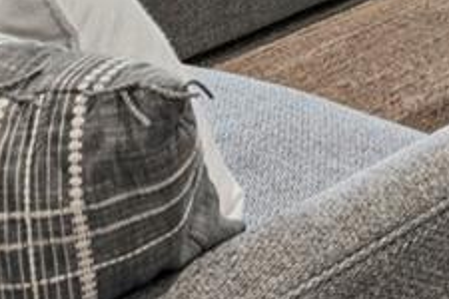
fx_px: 1422
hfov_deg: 14.1
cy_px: -603
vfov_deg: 9.4
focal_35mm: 114
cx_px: 976
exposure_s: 1/1.43
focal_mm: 16
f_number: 9.5
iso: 100
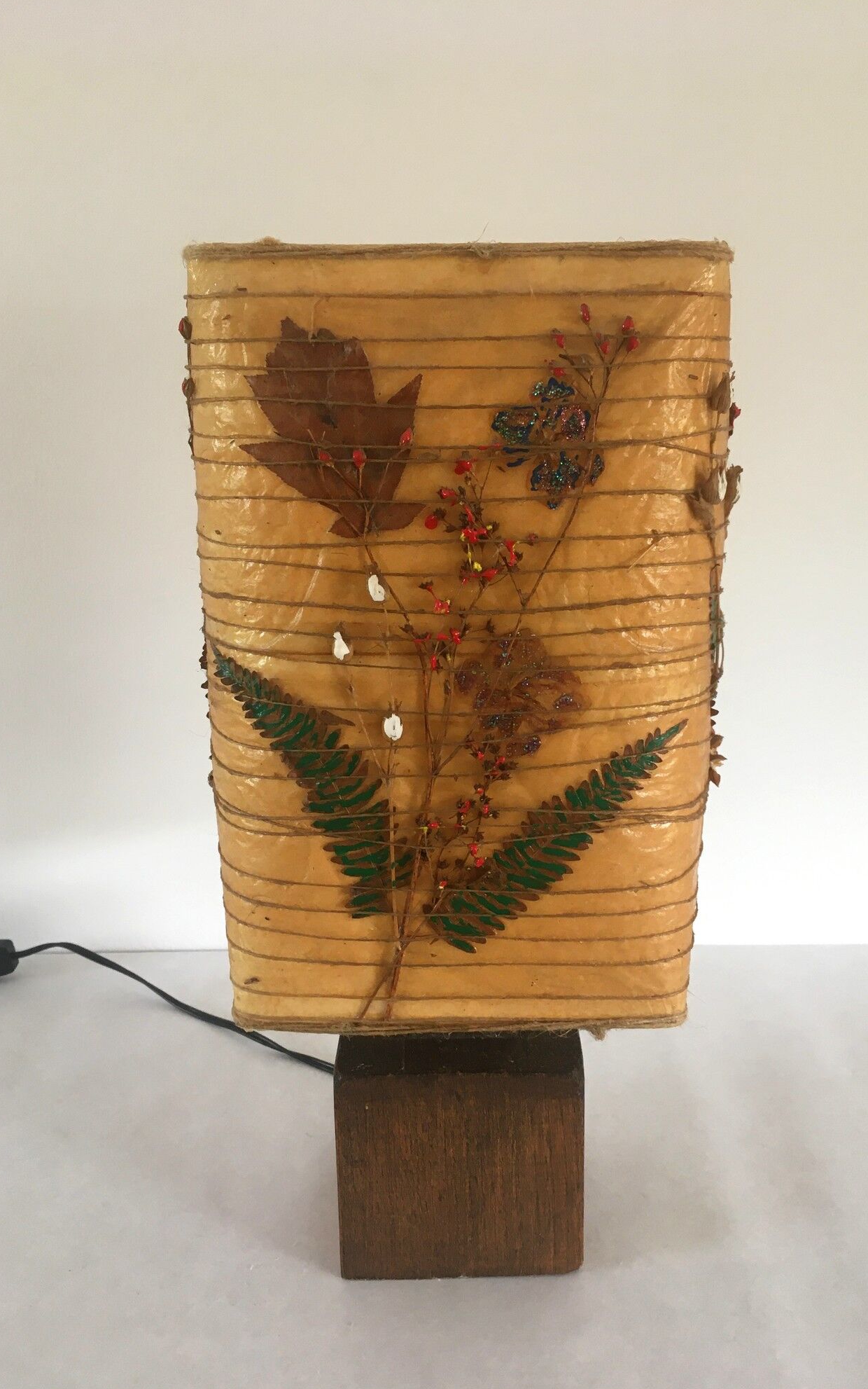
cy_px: 695
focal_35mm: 31
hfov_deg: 40.6
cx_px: 464
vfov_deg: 61.2
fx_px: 1173
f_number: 2.2
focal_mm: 4.15
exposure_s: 1/33
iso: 80
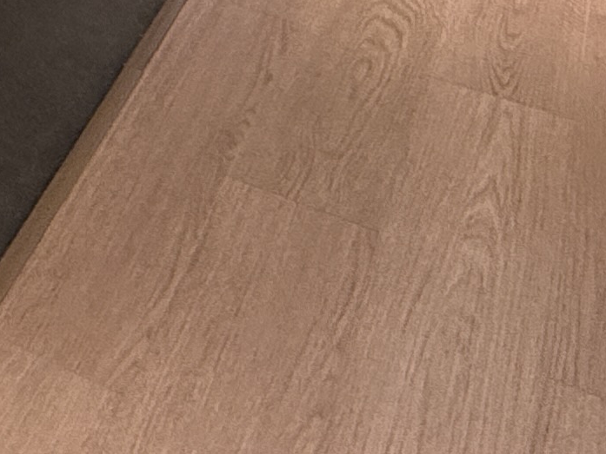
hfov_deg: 21.5
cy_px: -649
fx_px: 1418
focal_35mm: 81
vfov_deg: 13.3
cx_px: -213
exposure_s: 1/120
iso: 320
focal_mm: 2.22
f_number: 2.2
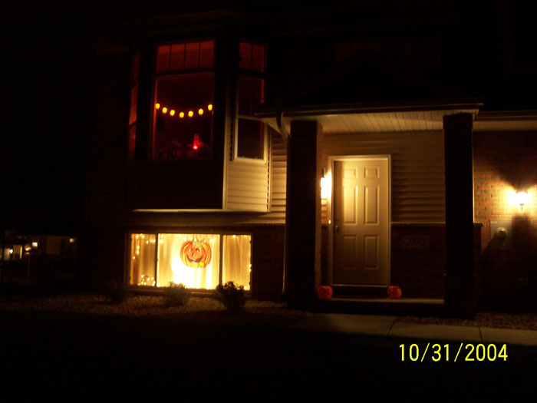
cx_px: 268
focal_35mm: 37
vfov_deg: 38.7
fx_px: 574
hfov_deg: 50.1
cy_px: 202
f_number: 2.8
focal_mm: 5.6
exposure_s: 1/3
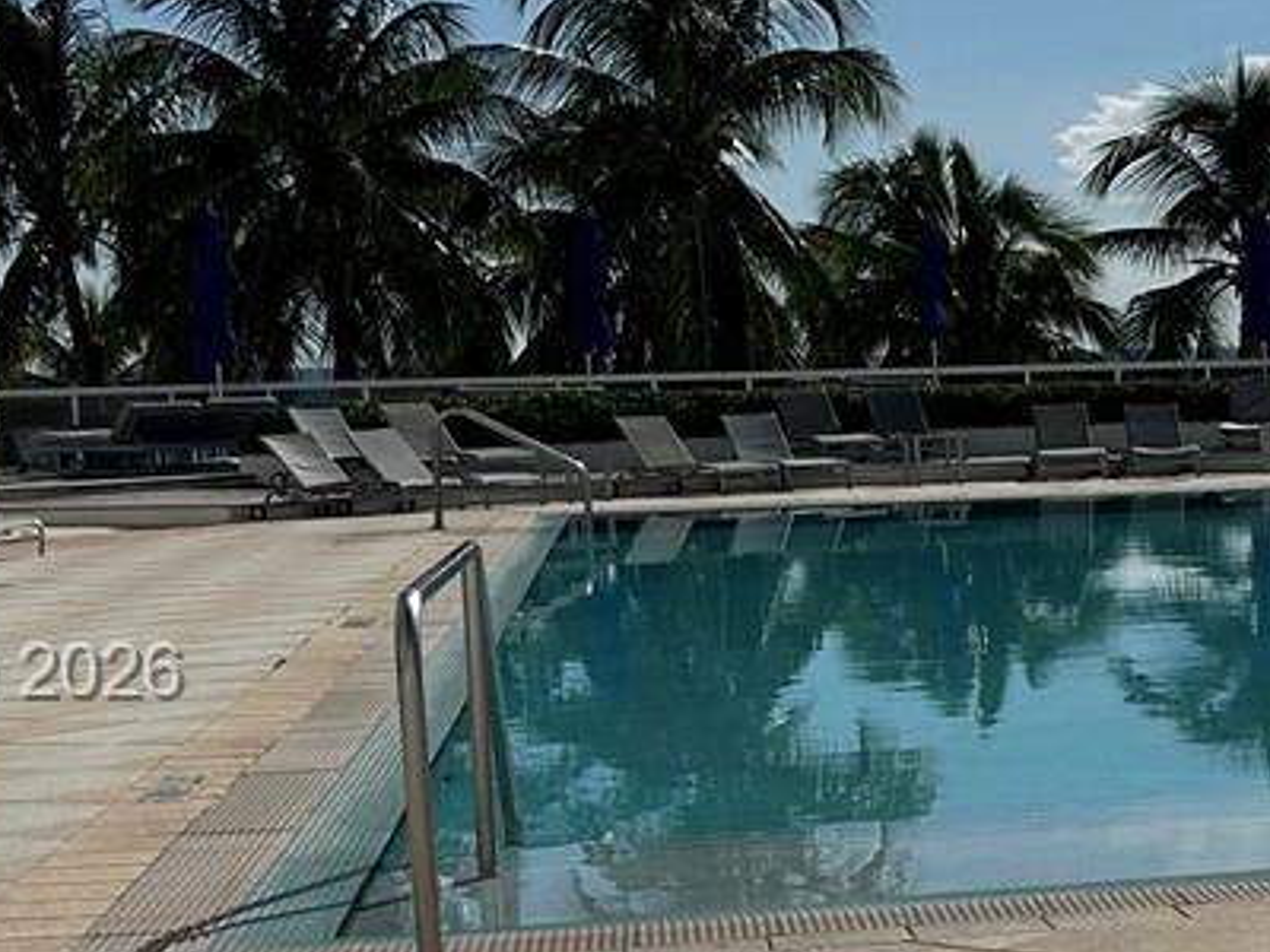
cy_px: 676
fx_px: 3522
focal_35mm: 96
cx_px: 1734
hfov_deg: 18.7
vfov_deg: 15.4
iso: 80
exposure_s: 1/18519
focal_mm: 6.86
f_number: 1.78
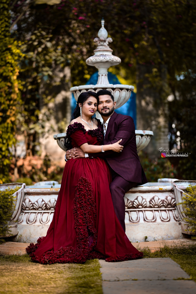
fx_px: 695
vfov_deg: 23.9
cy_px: 147
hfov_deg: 16.0
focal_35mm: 85
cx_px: 98
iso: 100
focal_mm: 85
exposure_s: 1/1000
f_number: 1.8
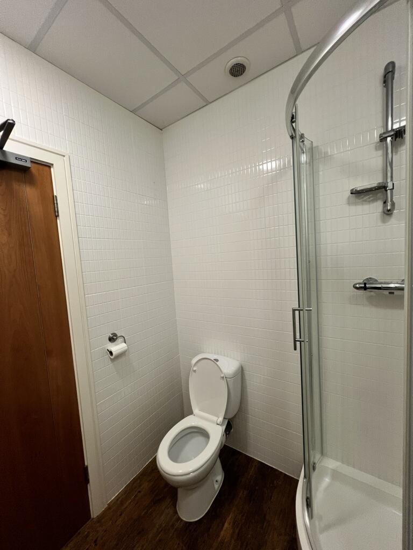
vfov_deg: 106.2
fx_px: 207
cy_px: 275
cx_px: 206
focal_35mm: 13
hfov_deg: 89.9
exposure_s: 1/50
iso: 200
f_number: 1.8
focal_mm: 1.57
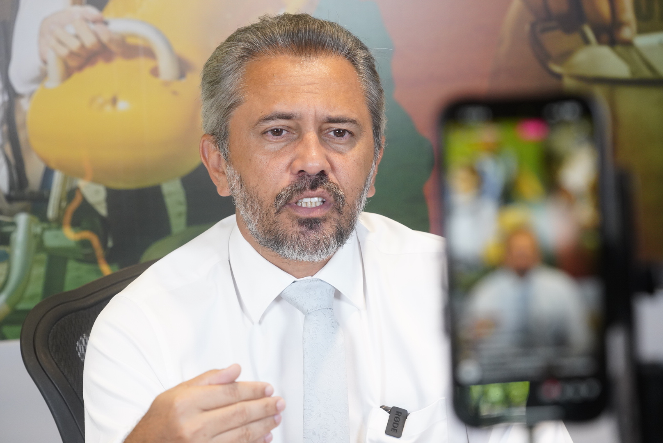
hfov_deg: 17.8
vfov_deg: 11.9
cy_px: 222
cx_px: 332
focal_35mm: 115
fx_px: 2119
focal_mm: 115
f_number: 6.3
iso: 3200
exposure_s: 1/160
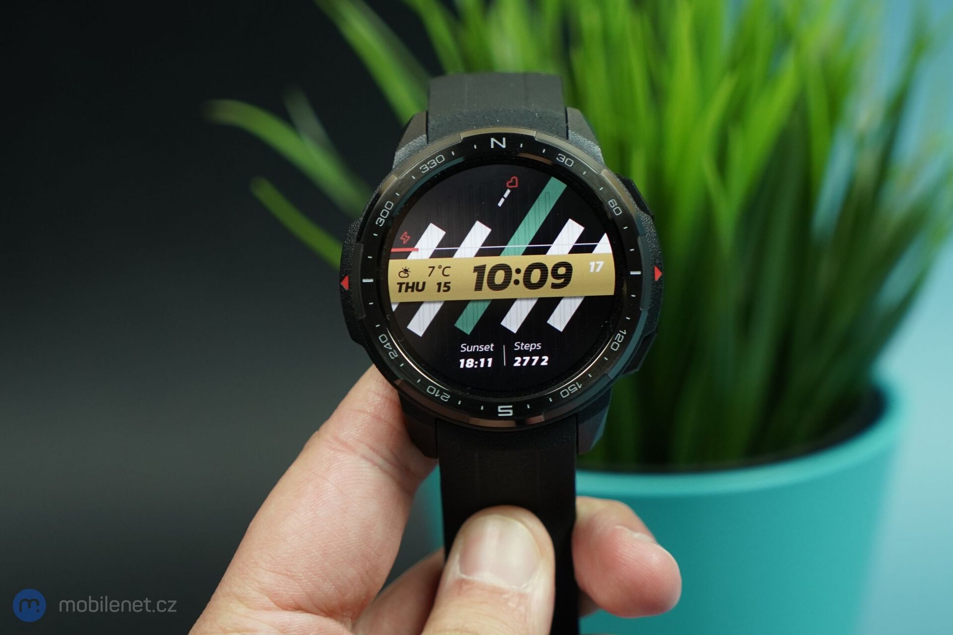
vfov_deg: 19.5
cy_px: 318
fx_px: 1853
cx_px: 476
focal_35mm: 70
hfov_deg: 28.8
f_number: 5
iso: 1250
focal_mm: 70
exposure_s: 1/200
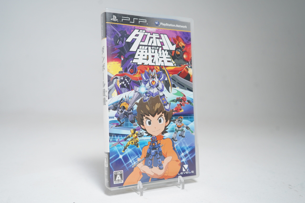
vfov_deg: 38.9
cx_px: 152
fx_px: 288
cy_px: 102
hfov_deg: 55.8
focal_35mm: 34
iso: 1000
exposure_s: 1/40
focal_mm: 34
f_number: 5
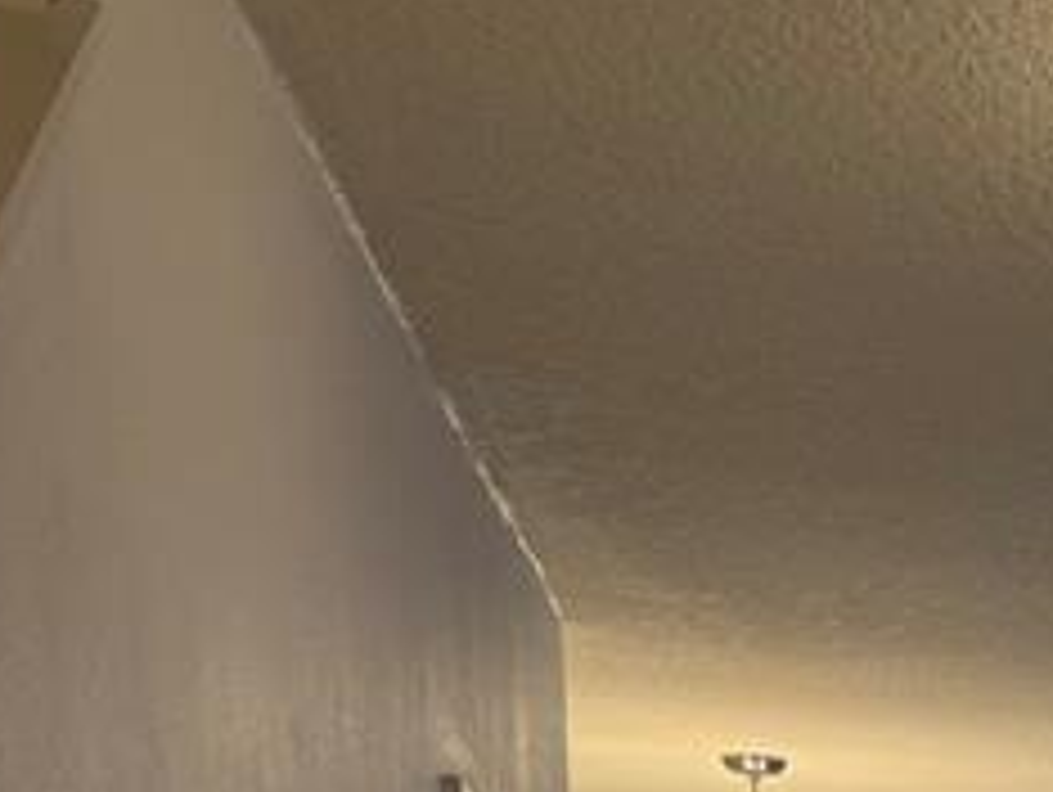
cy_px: 1562
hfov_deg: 14.7
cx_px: 2236
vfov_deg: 12.5
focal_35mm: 105
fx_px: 3197
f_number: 1.78
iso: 125
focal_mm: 6.76
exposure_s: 1/60
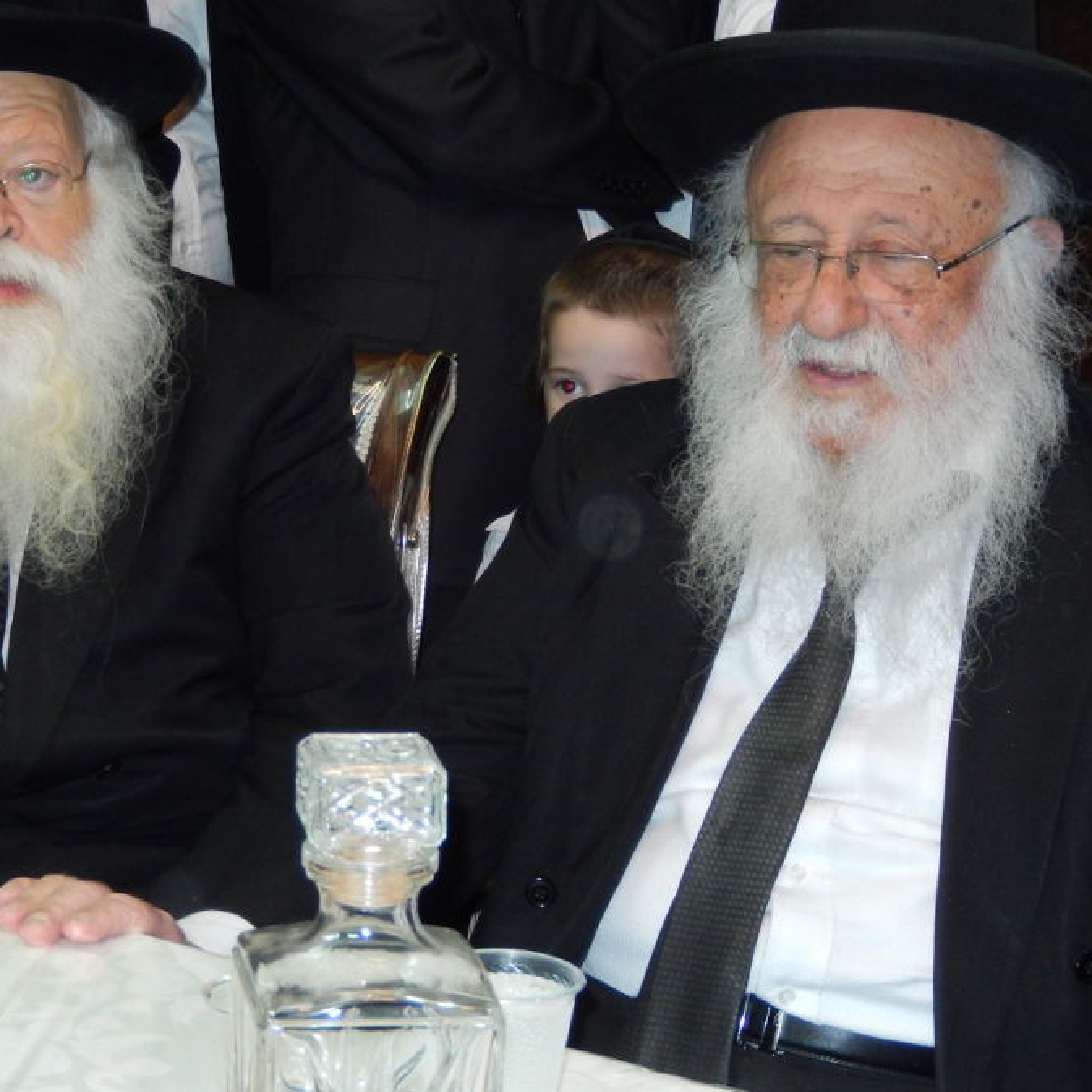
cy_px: 480
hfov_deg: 19.3
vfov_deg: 19.3
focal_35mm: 90
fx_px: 3212
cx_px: 394
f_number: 4.8
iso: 400
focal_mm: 12
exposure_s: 1/30
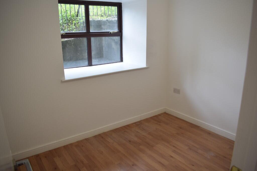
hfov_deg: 67.4
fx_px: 193
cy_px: 86
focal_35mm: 27
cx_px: 128
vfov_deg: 47.9
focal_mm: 18
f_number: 5
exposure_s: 1/100
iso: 400
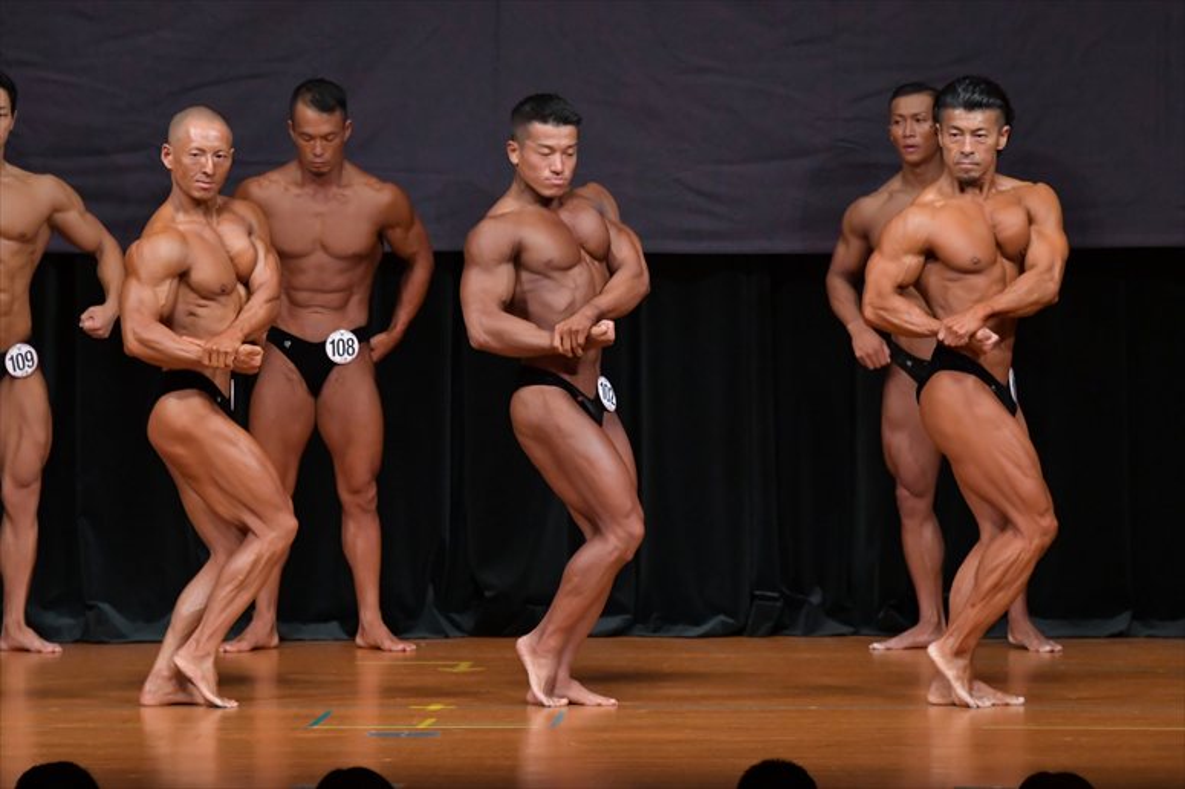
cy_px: 394
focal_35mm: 285
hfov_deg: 7.2
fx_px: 9377
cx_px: 592
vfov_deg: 4.8
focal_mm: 190
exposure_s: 1/400
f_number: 5.6
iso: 4000
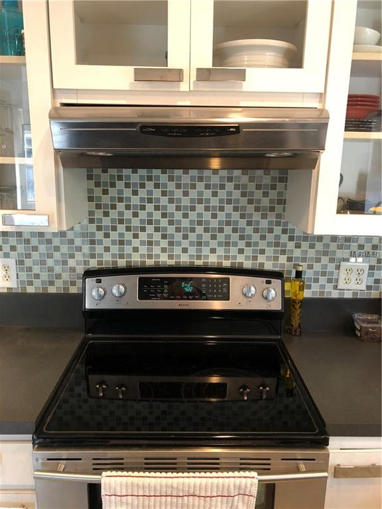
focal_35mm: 28
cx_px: 191
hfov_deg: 49.7
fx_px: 412
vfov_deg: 63.4
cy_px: 254
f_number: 1.8
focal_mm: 3.99
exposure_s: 1/15
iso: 64
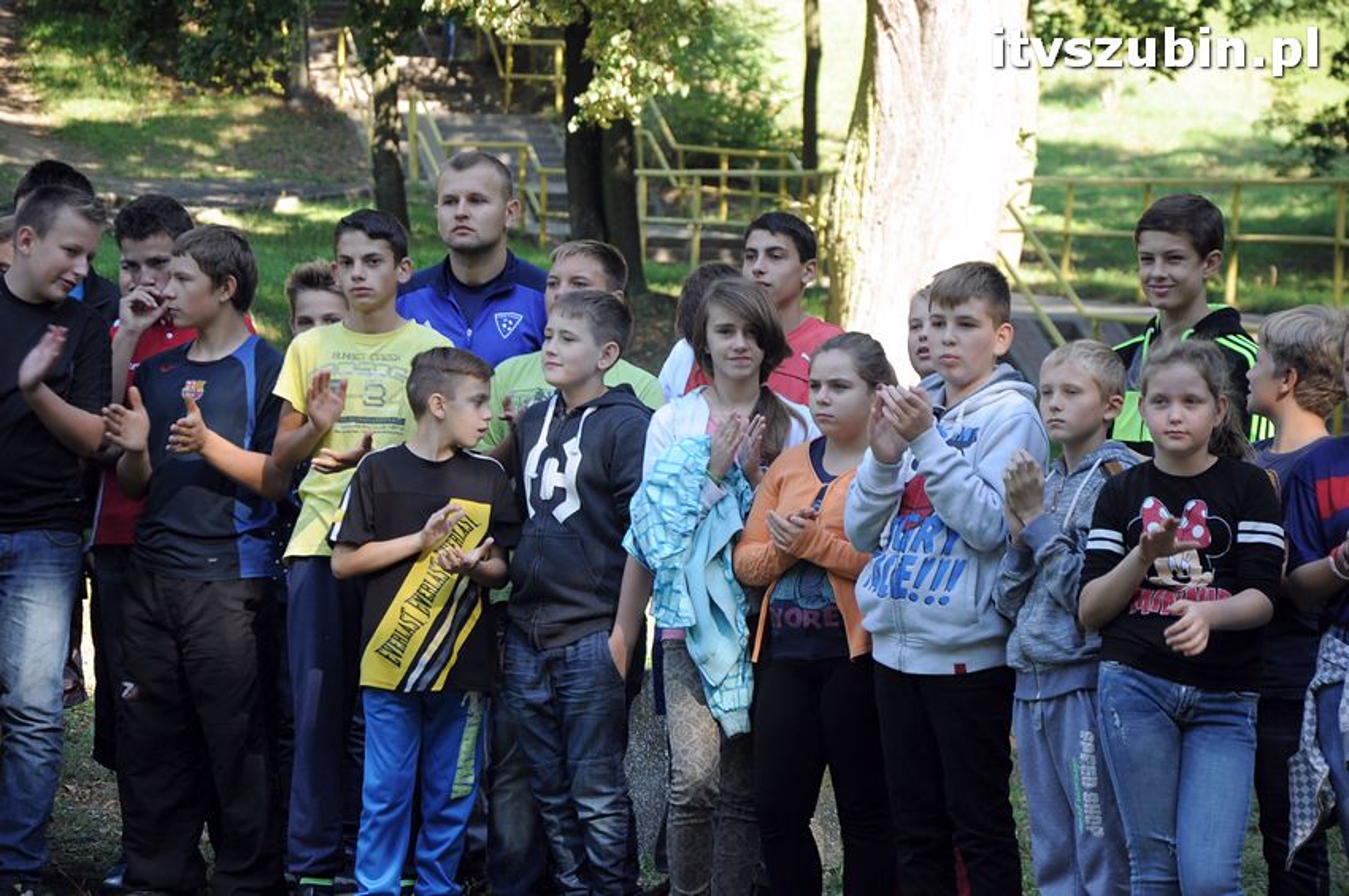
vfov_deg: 8.7
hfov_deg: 13.1
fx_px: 5896
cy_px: 448
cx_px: 674
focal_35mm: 158
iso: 400
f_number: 5.6
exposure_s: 1/160
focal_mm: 105
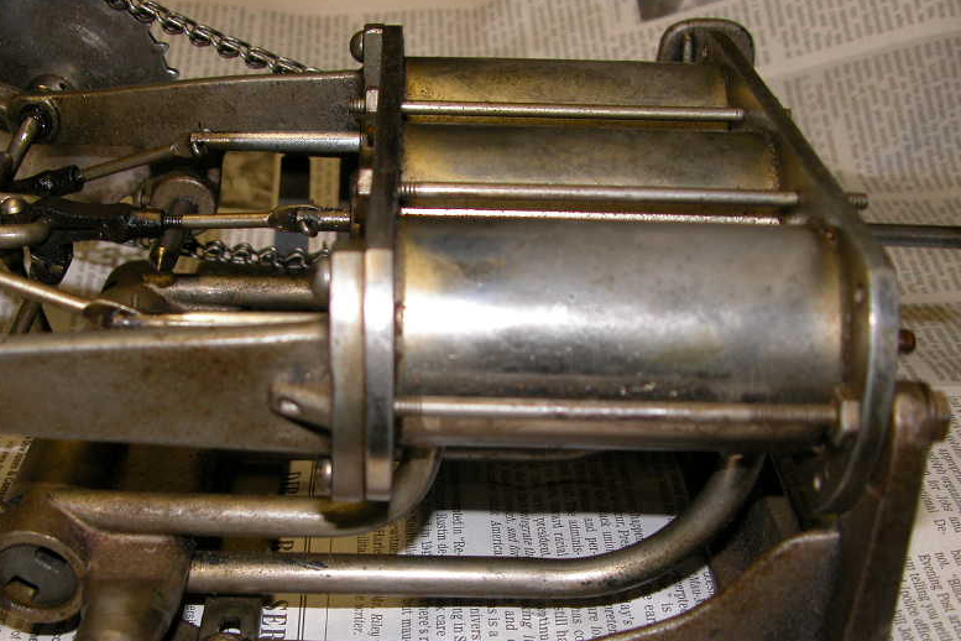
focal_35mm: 48
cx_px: 387
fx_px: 1281
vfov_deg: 28.0
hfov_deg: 40.9
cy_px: 402
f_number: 2.8
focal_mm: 8.9
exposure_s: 1/60
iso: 100
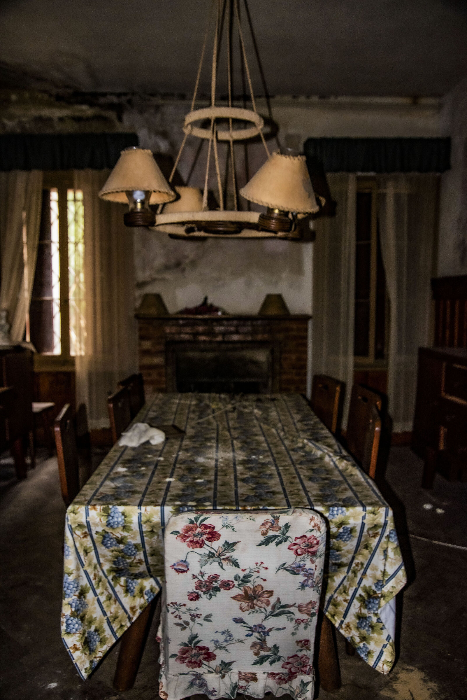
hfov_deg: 41.1
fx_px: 622
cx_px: 234
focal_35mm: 32
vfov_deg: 58.7
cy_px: 350
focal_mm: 32
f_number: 4
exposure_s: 1/40
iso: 2000
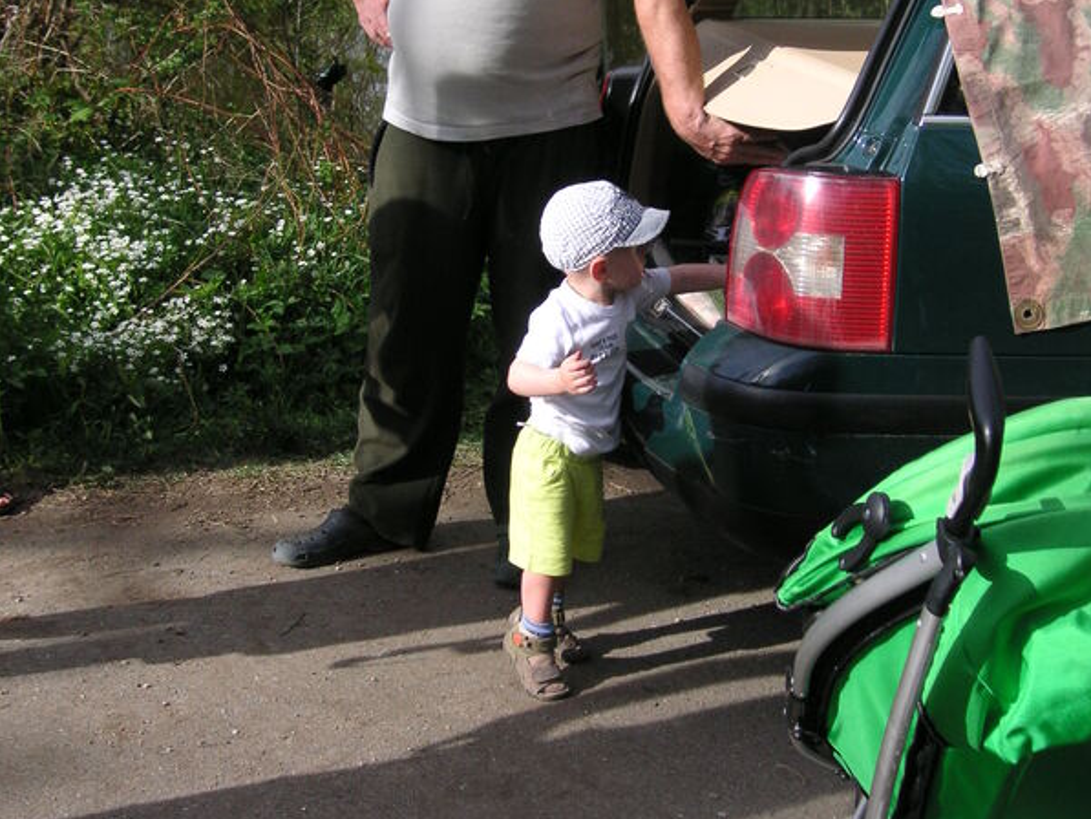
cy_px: 219
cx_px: 546
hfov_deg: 30.7
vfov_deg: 23.1
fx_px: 1986
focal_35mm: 63
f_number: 3.3
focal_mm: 7.8
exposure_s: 1/750
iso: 50
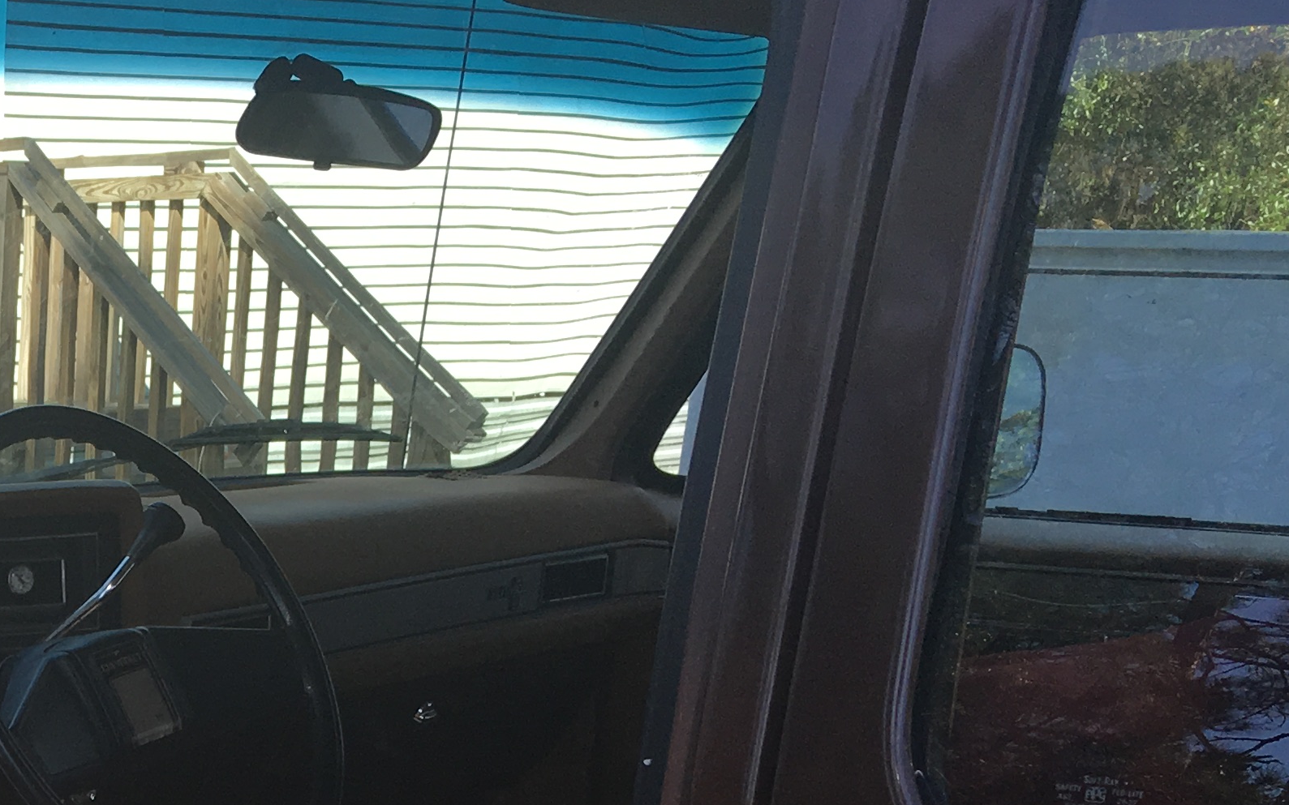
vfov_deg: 15.5
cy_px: 1193
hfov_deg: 23.8
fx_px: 2740
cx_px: -307
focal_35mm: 78
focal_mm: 4.15
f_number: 2.2
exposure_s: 1/400
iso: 25
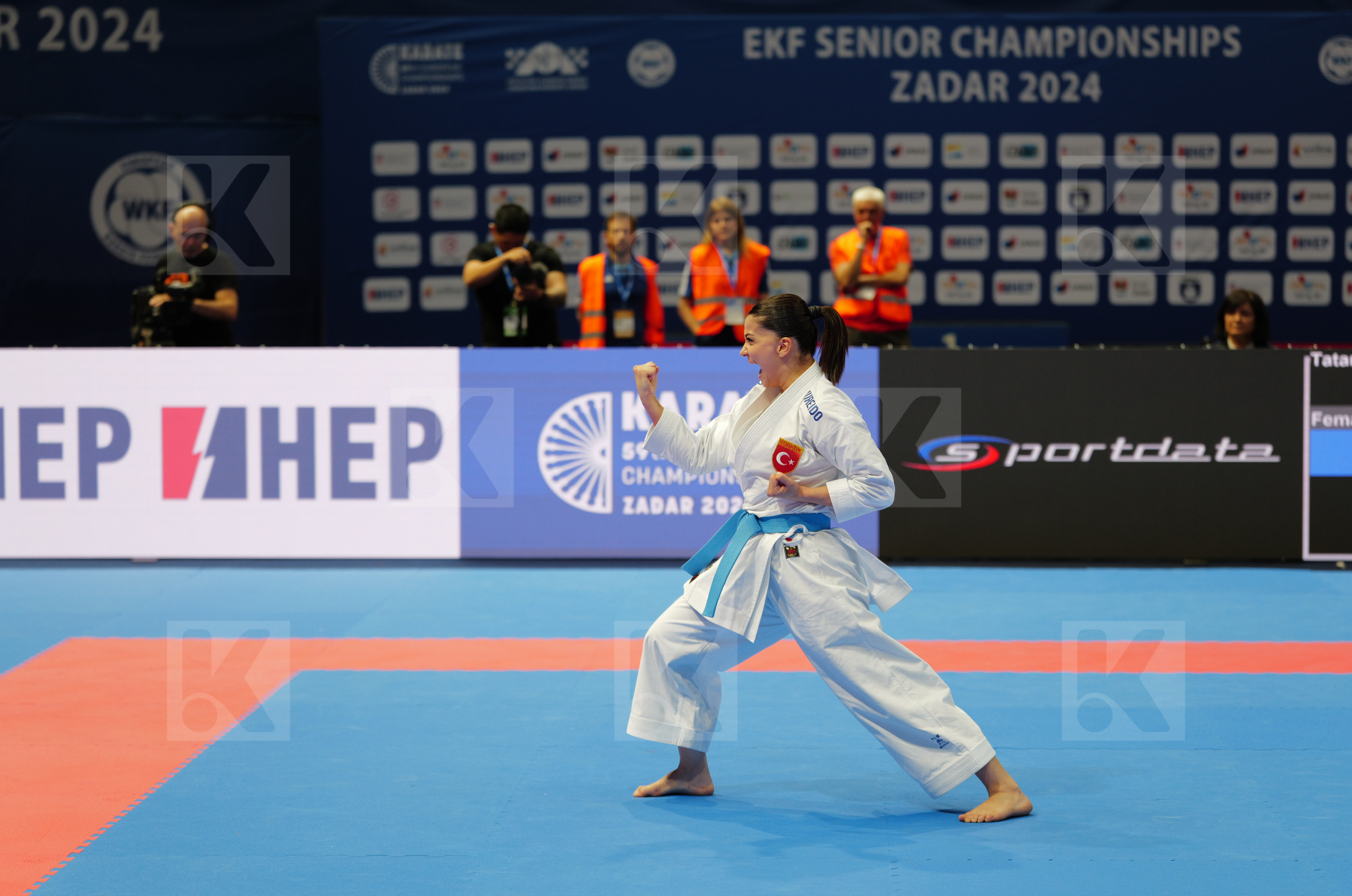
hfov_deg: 20.8
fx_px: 3674
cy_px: 448
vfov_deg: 13.9
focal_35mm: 98
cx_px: 676
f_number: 2.8
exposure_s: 1/500
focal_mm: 98
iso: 1000
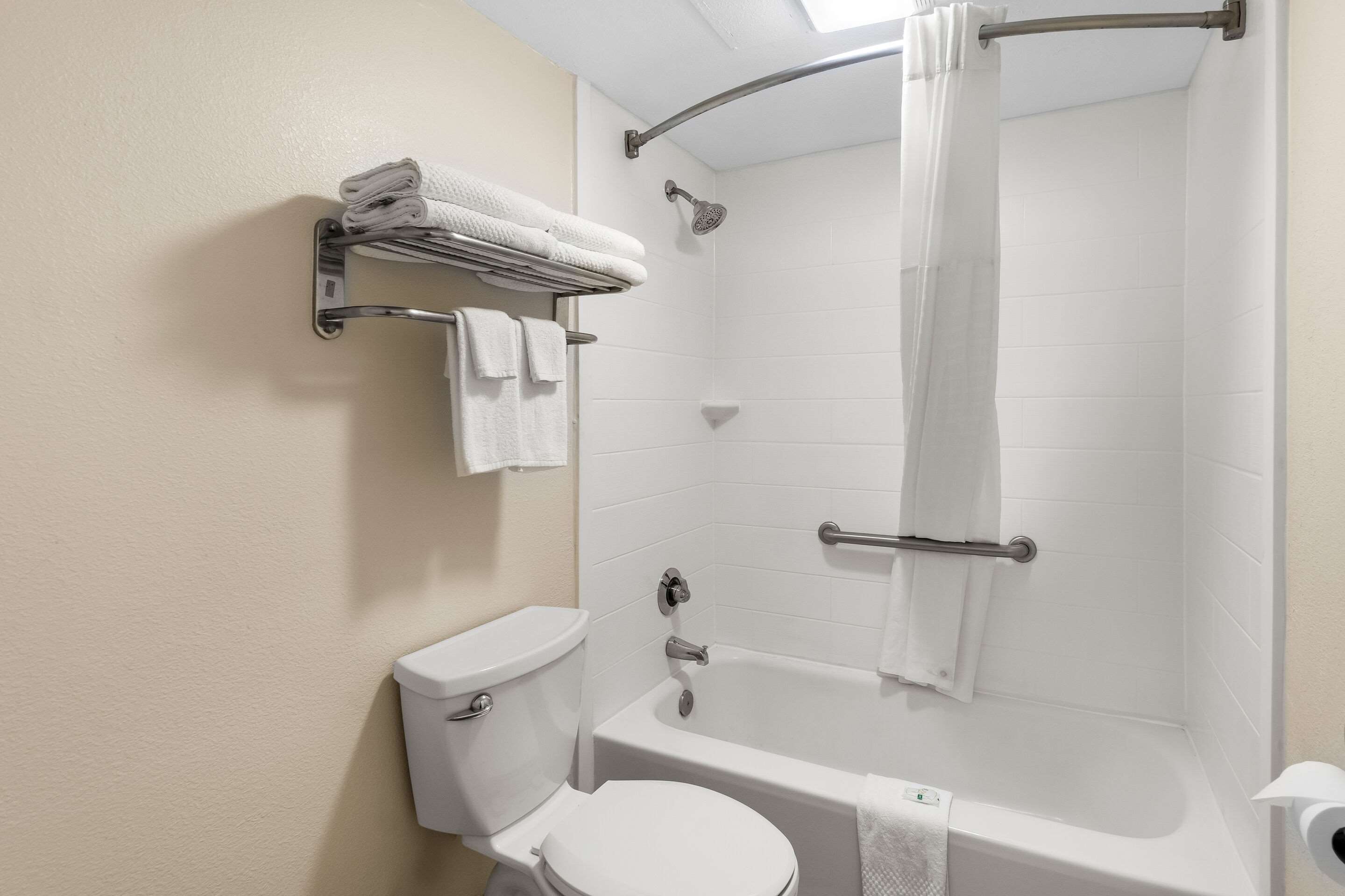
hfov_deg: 100.4
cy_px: 448
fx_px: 560
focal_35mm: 15
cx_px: 672
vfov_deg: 77.3
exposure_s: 1/2
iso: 400
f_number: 8
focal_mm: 10
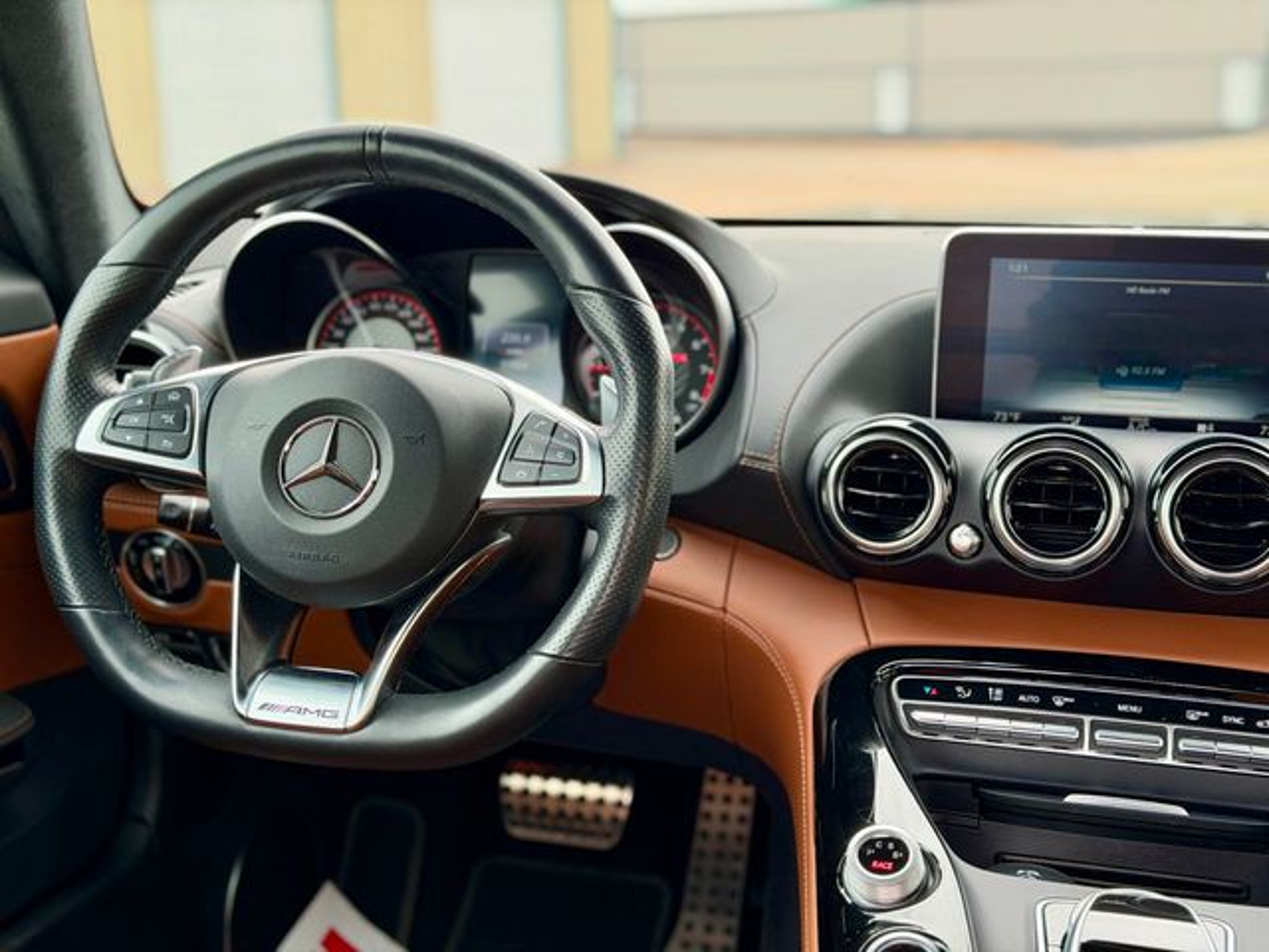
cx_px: 634
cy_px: 476
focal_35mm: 48
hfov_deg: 39.7
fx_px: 1760
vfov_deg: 30.3
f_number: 1.78
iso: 80
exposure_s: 1/314
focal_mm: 6.76
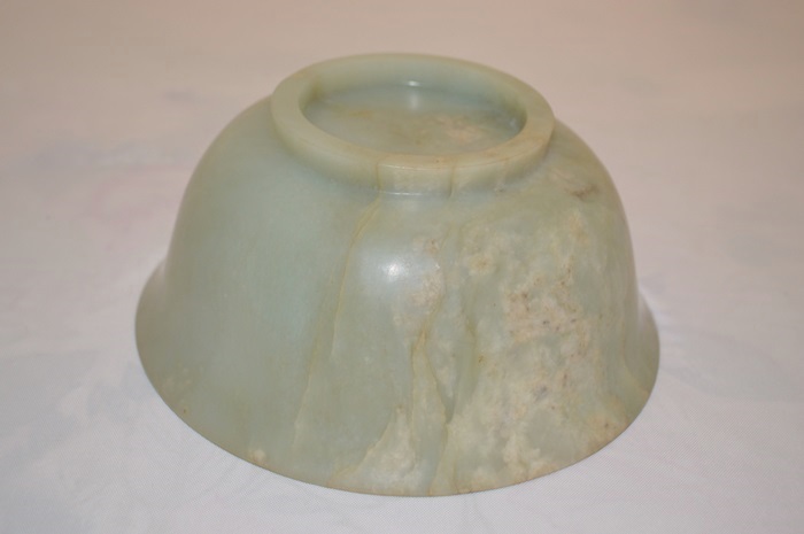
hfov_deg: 43.6
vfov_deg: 29.8
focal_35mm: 45
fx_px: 1004
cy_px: 267
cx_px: 402
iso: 800
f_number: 4.5
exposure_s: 1/30
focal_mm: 30
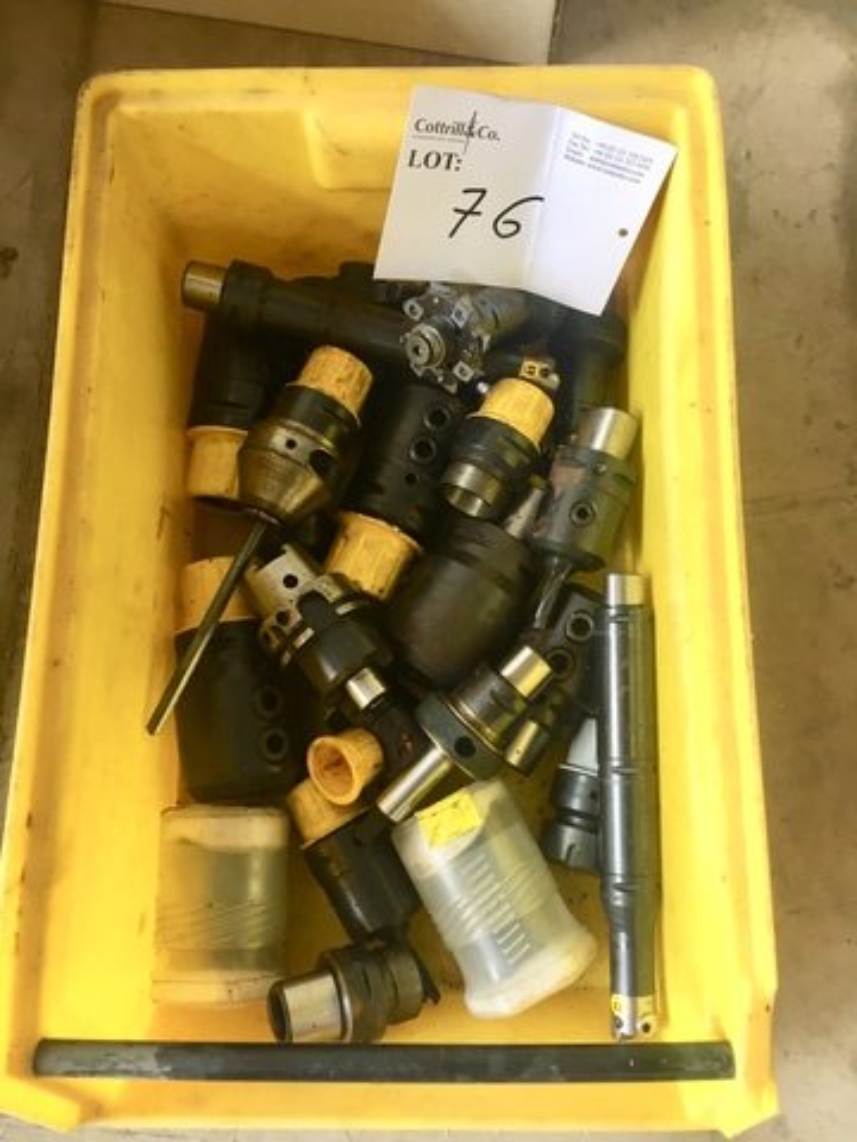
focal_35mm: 29
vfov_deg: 61.7
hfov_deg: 48.2
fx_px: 957
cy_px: 571
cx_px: 428
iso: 40
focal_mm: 4.15
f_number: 2.2
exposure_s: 1/33
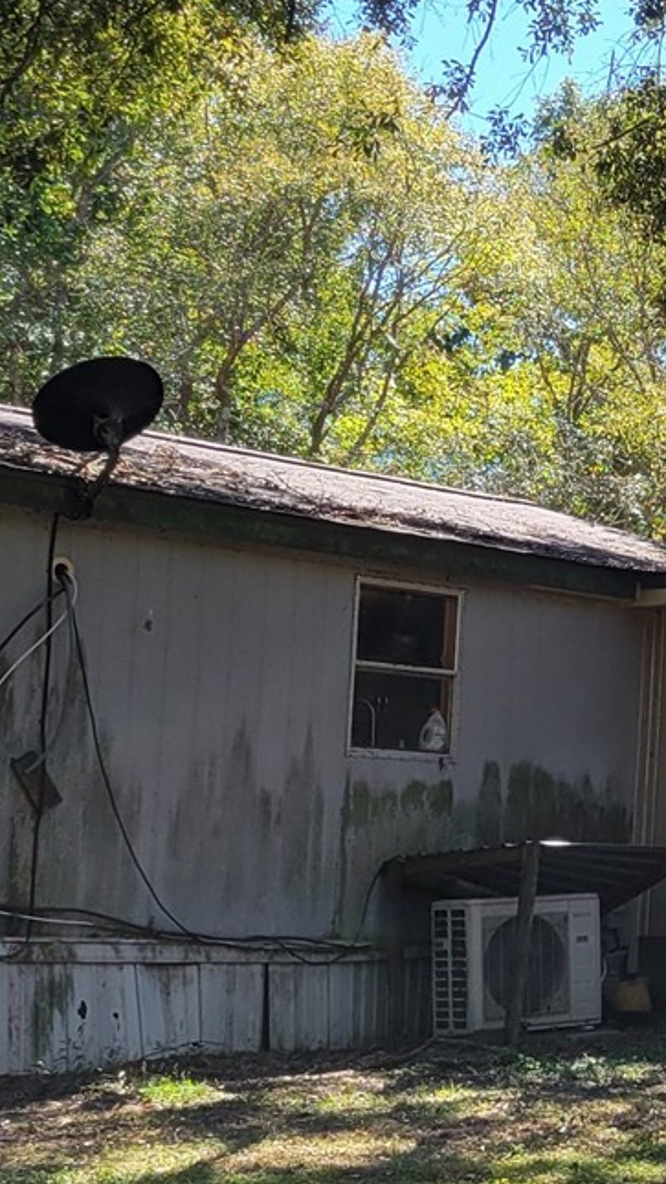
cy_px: 679
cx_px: 1382
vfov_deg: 23.6
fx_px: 2824
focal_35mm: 90
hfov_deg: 11.8
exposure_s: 1/547
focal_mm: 5.4
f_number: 1.8
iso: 40
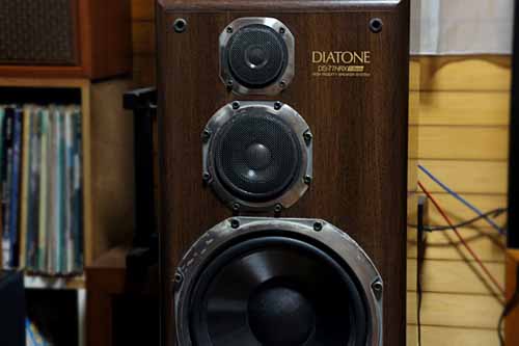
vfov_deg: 16.5
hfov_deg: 24.6
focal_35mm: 82
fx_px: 1189
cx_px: 260
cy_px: 173
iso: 1600
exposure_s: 1/10
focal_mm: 55
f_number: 5.6
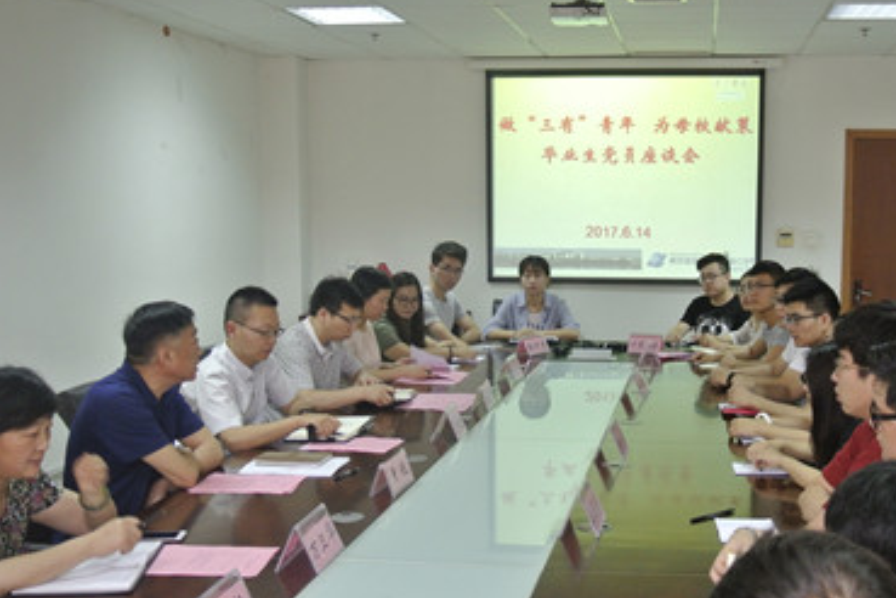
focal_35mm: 47
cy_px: 380
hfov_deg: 41.4
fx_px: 1170
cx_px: 597
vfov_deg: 28.5
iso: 560
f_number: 3.8
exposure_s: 1/30
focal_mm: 12.7
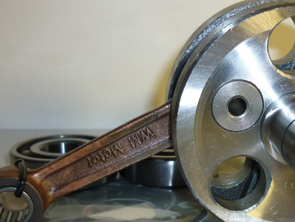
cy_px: 158
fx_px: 571
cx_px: 232
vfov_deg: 21.8
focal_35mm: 67
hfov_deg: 28.4
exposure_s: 1/30
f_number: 2.8
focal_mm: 5.5
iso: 100
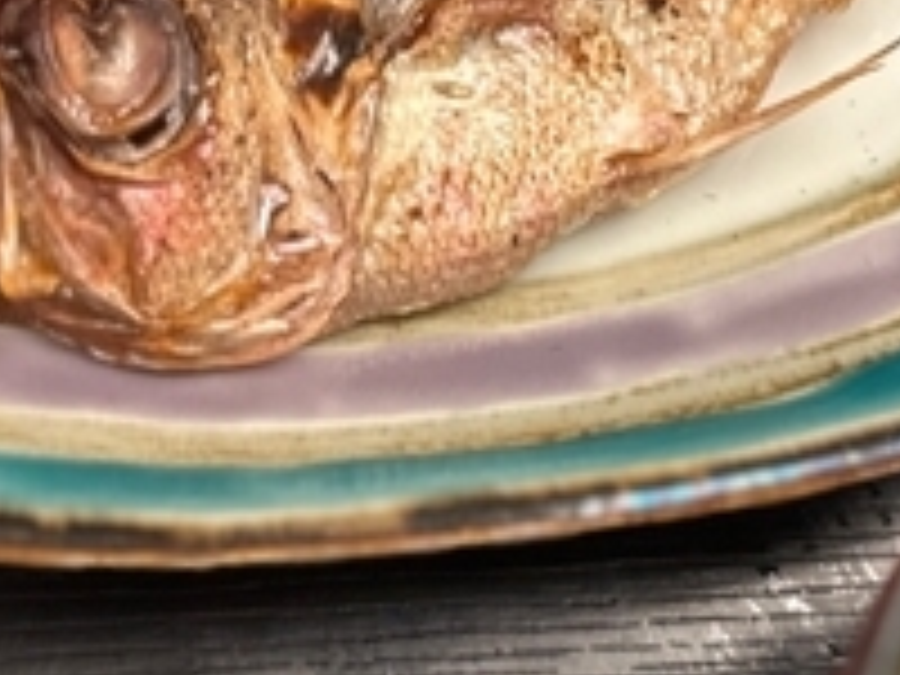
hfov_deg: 27.0
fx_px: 1872
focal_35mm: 72
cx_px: 342
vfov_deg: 18.5
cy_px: -292
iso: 200
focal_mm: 6.86
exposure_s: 1/50
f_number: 1.78
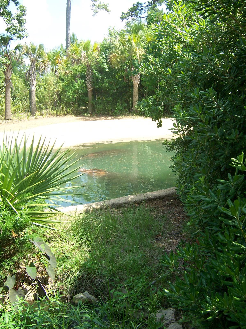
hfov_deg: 42.9
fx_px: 313
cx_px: 123
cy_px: 164
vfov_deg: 55.4
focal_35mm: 33
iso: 80
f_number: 3.4
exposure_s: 1/250
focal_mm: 5.5
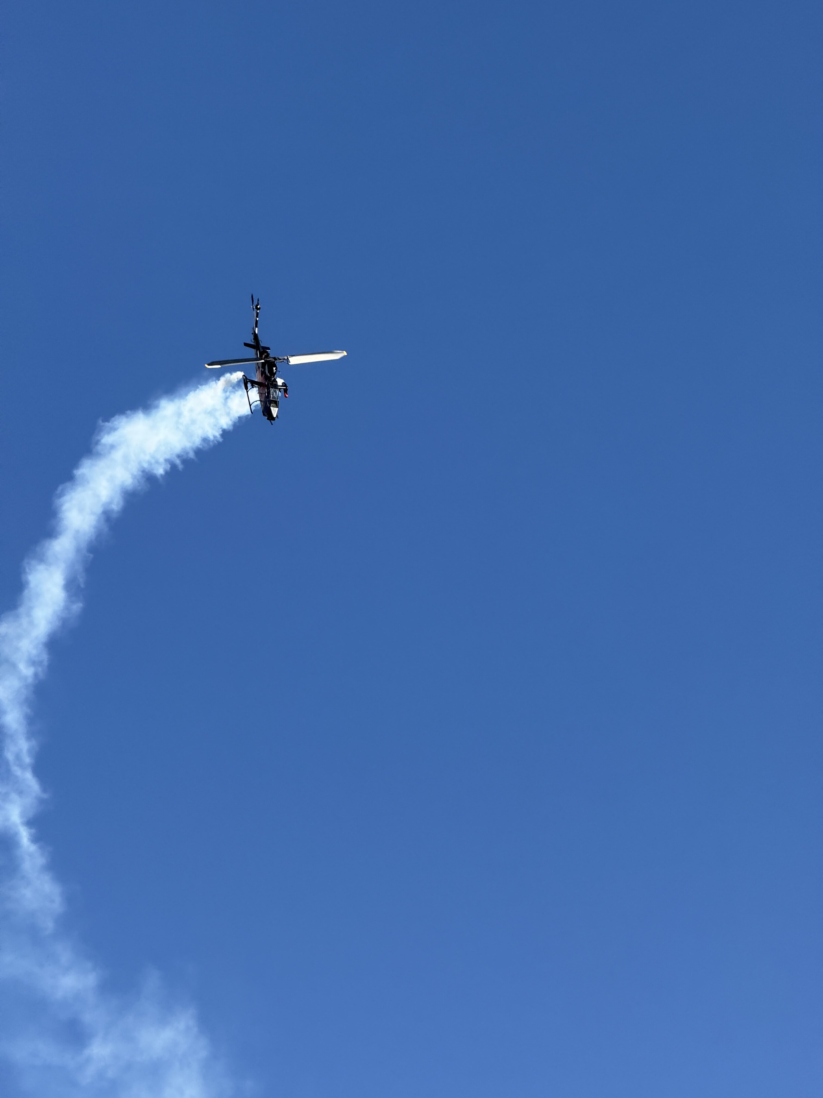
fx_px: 3804
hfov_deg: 12.3
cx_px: 412
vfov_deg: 16.4
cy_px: 549
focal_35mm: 120
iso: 64
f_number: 2.8
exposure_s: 1/1294
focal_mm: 15.66
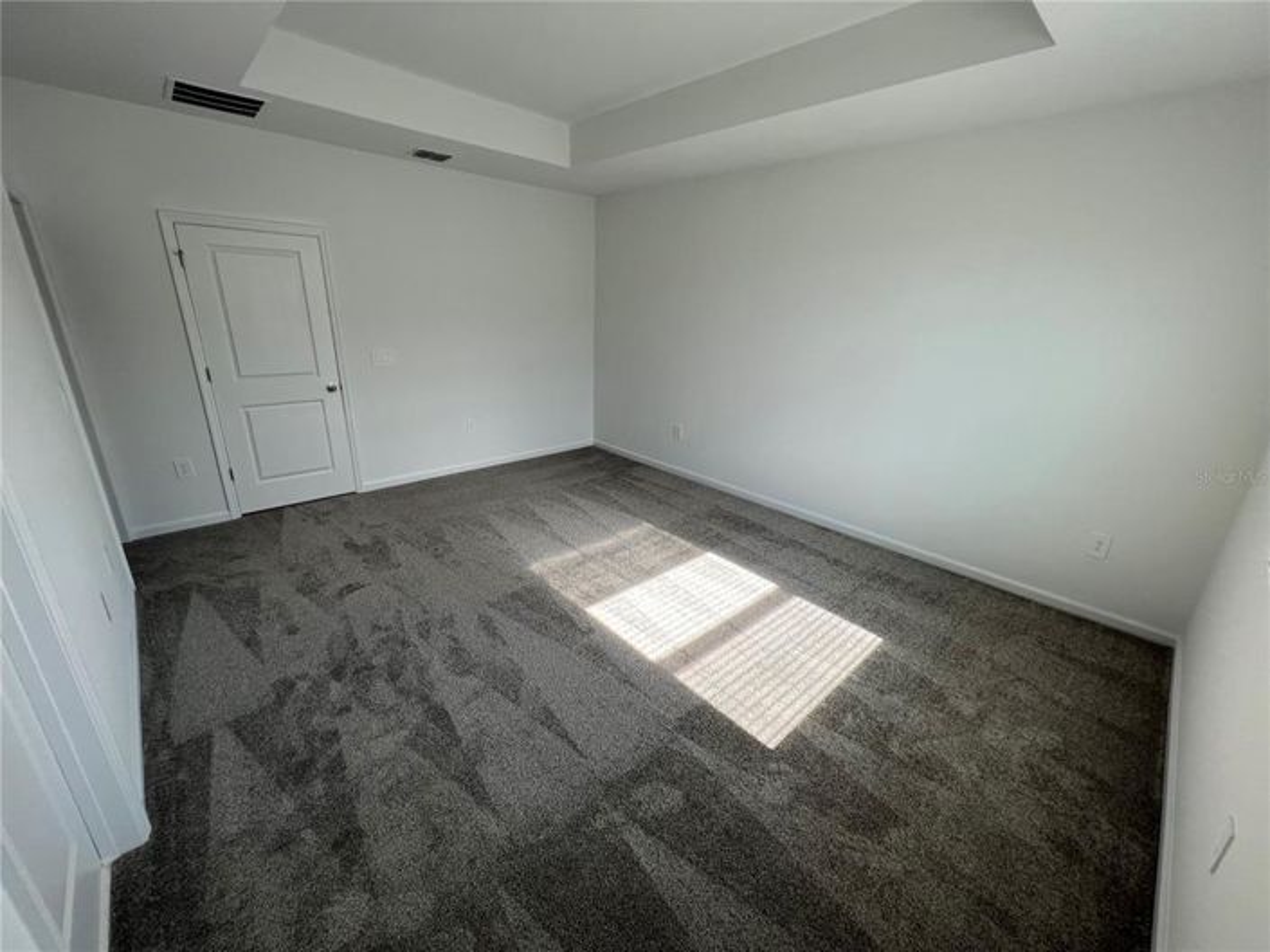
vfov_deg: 89.9
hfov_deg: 106.2
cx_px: 635
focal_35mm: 13
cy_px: 476
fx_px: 477
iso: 32
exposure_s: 1/110
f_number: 1.8
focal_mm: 1.57
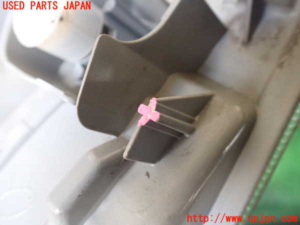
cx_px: 150
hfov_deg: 60.0
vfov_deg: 46.8
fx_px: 260
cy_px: 112
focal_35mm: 30
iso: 800
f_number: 2.3
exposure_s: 1/125
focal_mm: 5.4
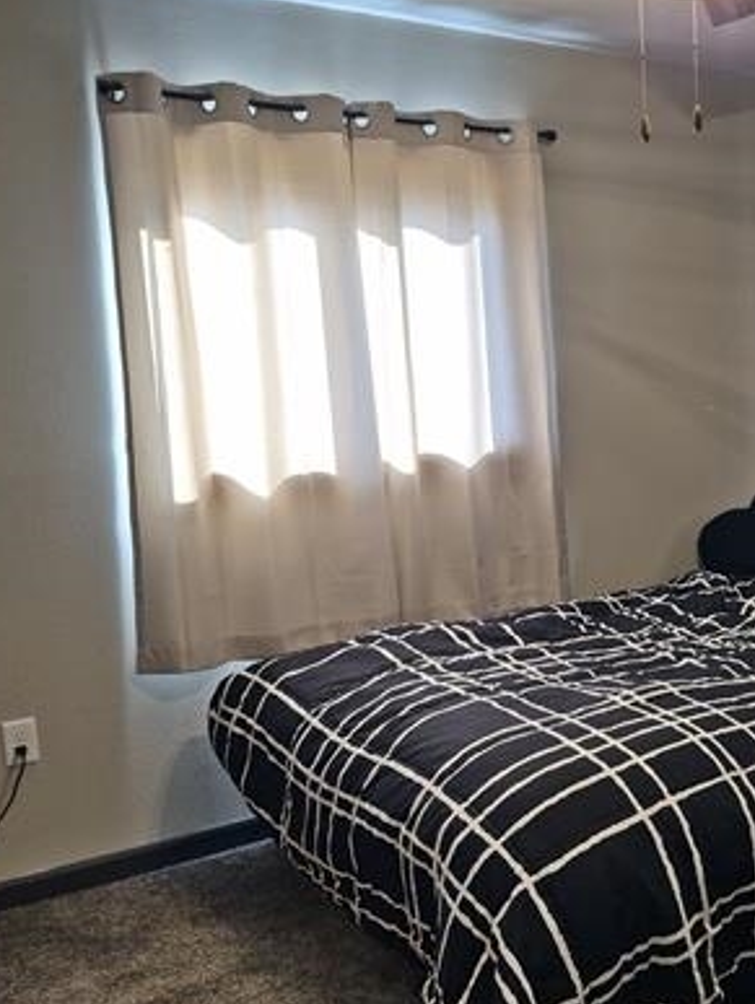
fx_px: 1103
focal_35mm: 38
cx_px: 713
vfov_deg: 48.9
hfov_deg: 35.0
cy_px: 516
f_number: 1.8
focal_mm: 5.4
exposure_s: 1/120
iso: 400
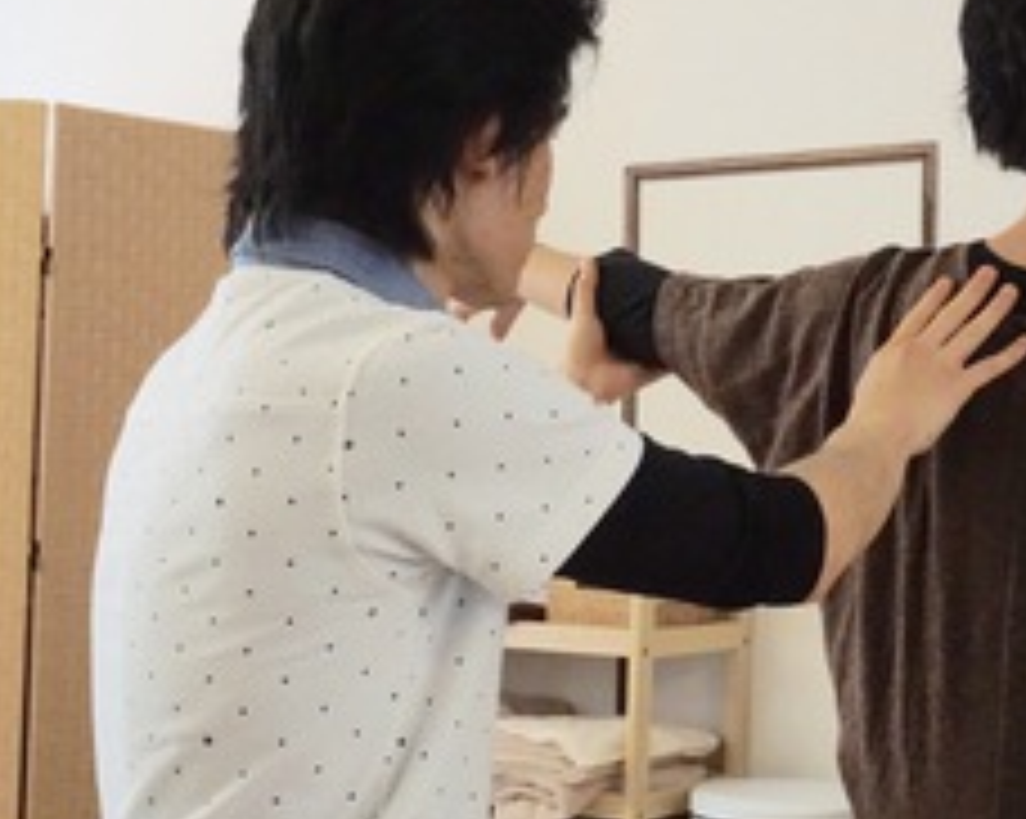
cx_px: 670
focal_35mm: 67
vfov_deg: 22.8
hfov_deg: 28.2
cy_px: 385
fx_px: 2027
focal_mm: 27
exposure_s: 1/50
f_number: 10
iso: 3200
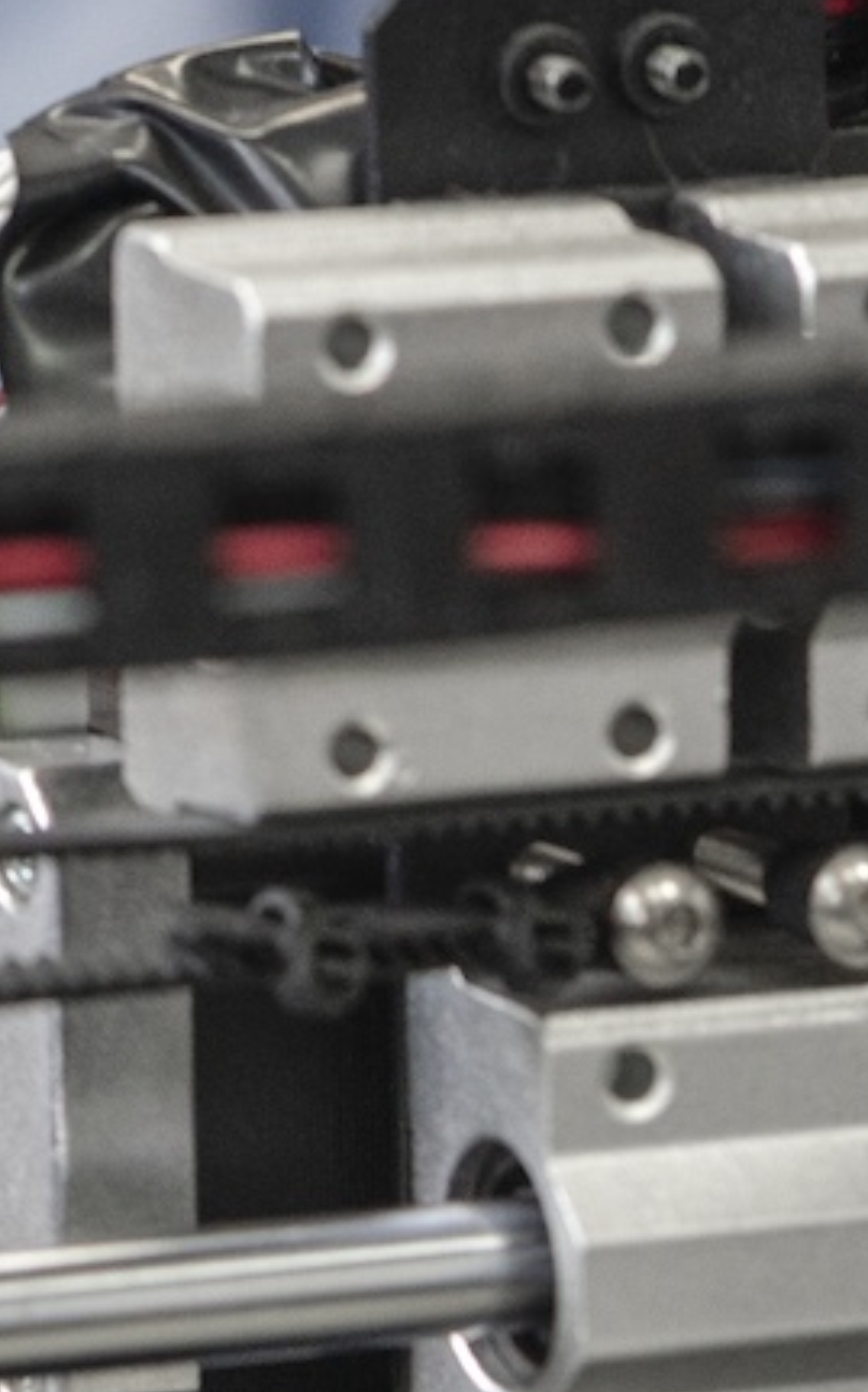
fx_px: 15231
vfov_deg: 5.2
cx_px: 881
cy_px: 1269
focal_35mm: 402
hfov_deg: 3.3
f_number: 4
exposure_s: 1/125
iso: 1600
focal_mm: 85
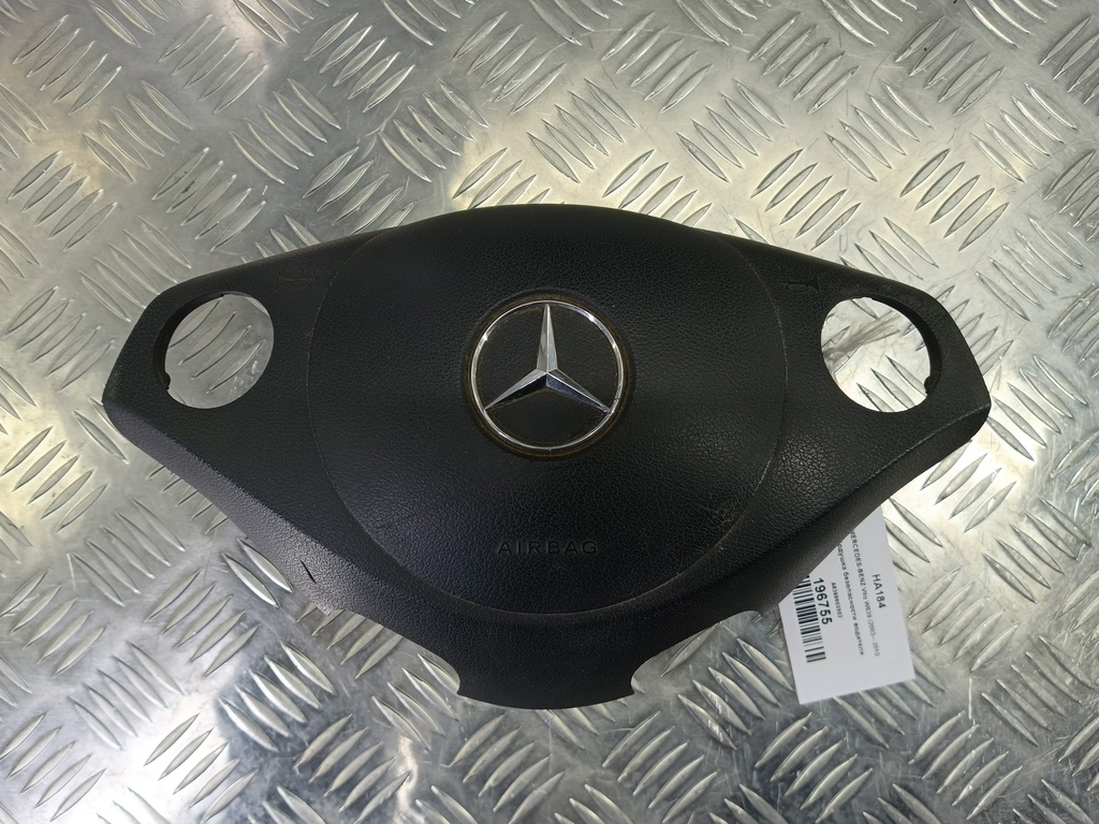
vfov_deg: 58.9
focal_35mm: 23
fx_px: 730
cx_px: 550
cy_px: 412
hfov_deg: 73.9
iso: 112
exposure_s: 1/50
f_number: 1.6
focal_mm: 4.11
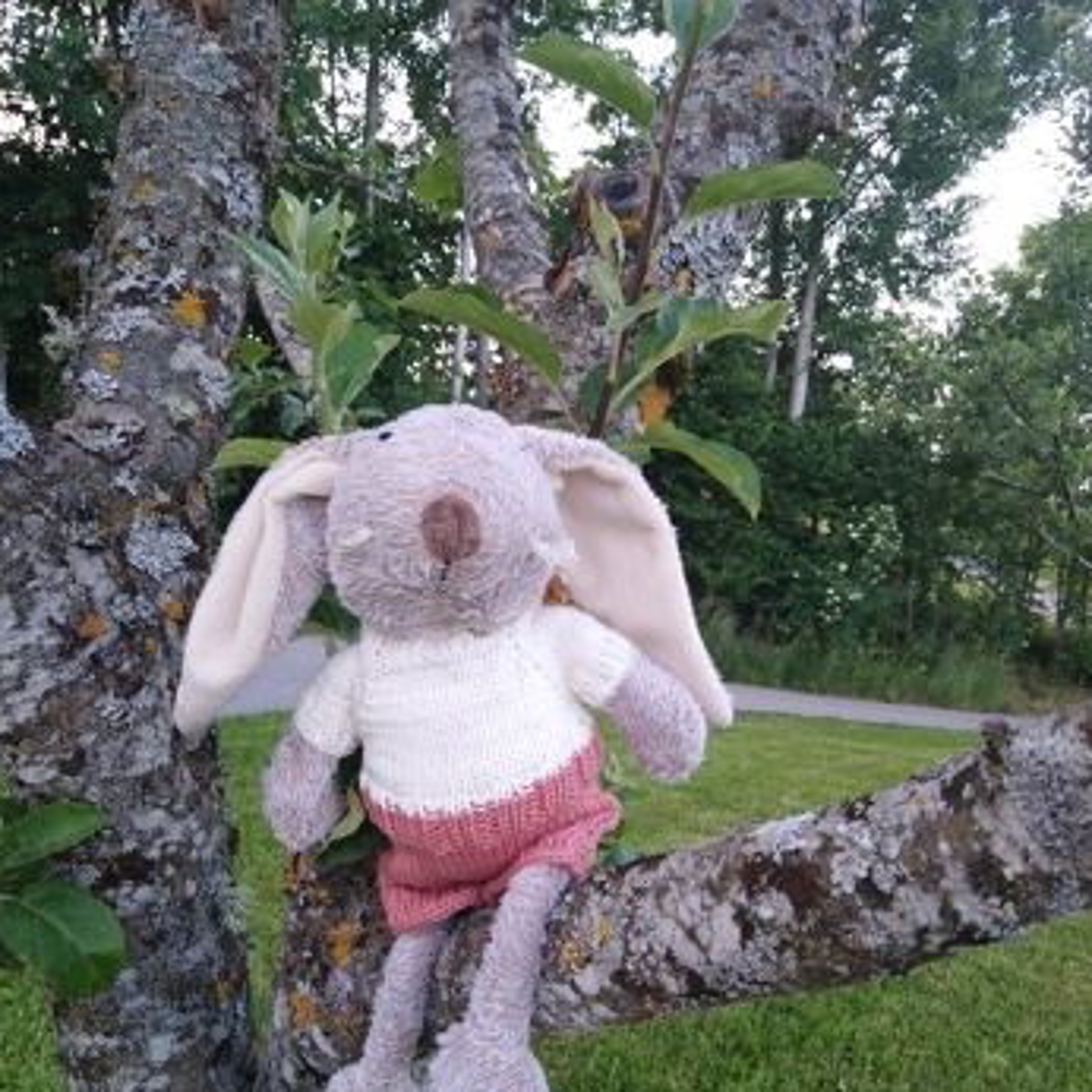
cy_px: 631
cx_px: 546
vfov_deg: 52.3
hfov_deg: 52.5
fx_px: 1106
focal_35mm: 31
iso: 125
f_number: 2.2
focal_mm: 3.46
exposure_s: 1/100
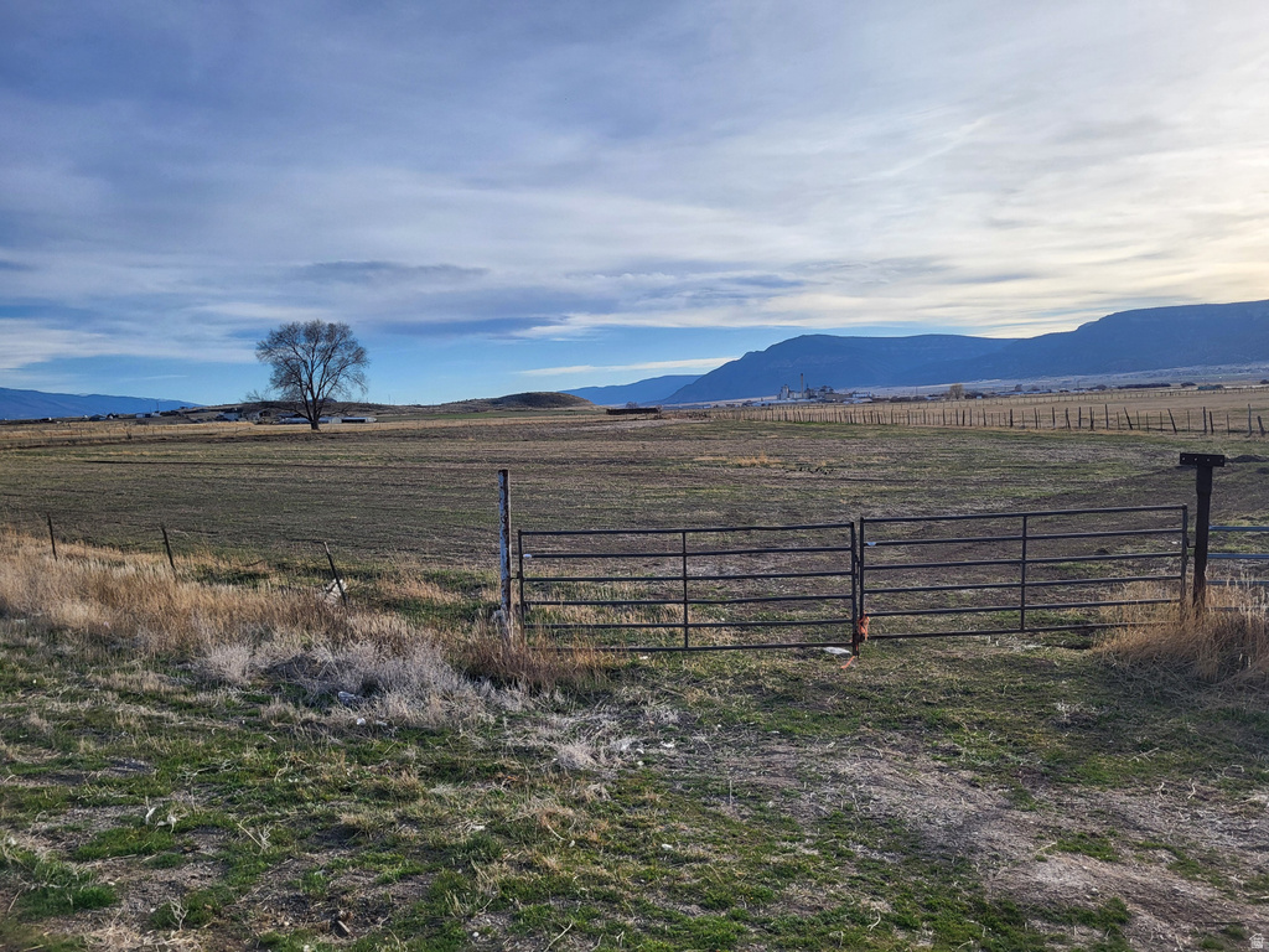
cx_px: 634
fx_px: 953
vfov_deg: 53.1
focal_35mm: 26
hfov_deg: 67.3
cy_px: 476
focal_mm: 5.4
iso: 40
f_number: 1.8
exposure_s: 1/2812
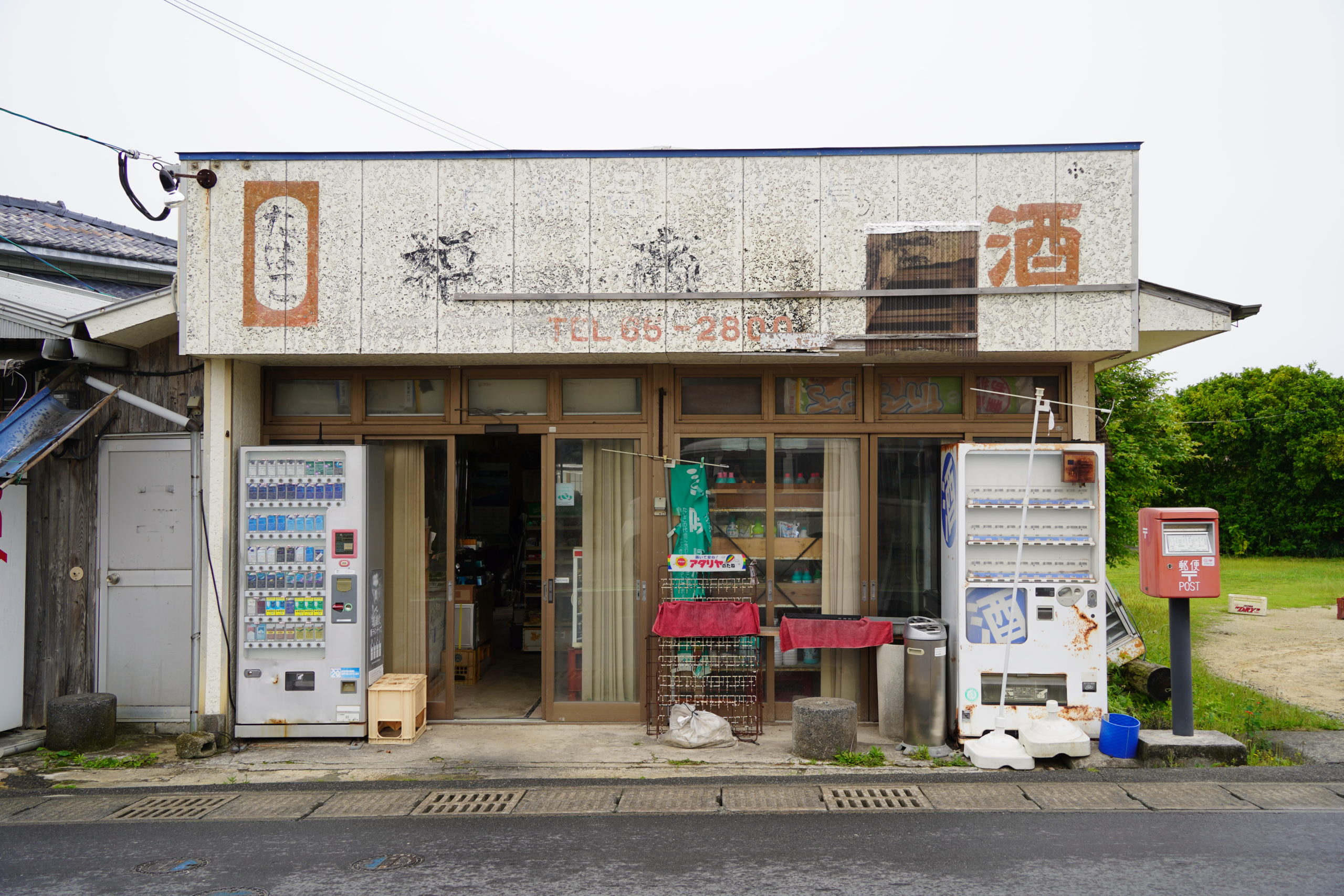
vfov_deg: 35.9
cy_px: 448
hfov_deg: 51.9
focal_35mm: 37
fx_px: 1381
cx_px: 672
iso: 100
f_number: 5
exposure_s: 1/160
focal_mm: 37
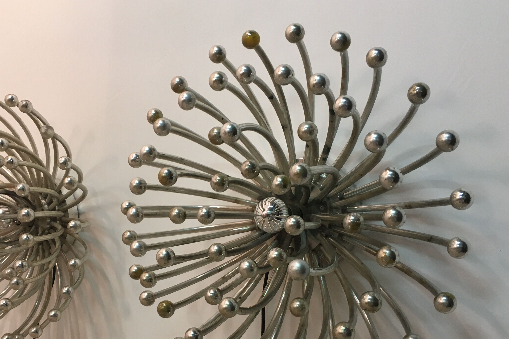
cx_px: 203
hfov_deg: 48.2
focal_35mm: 40
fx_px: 566
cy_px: 231
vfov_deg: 33.1
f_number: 2.2
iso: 80
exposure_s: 1/33
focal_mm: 4.15
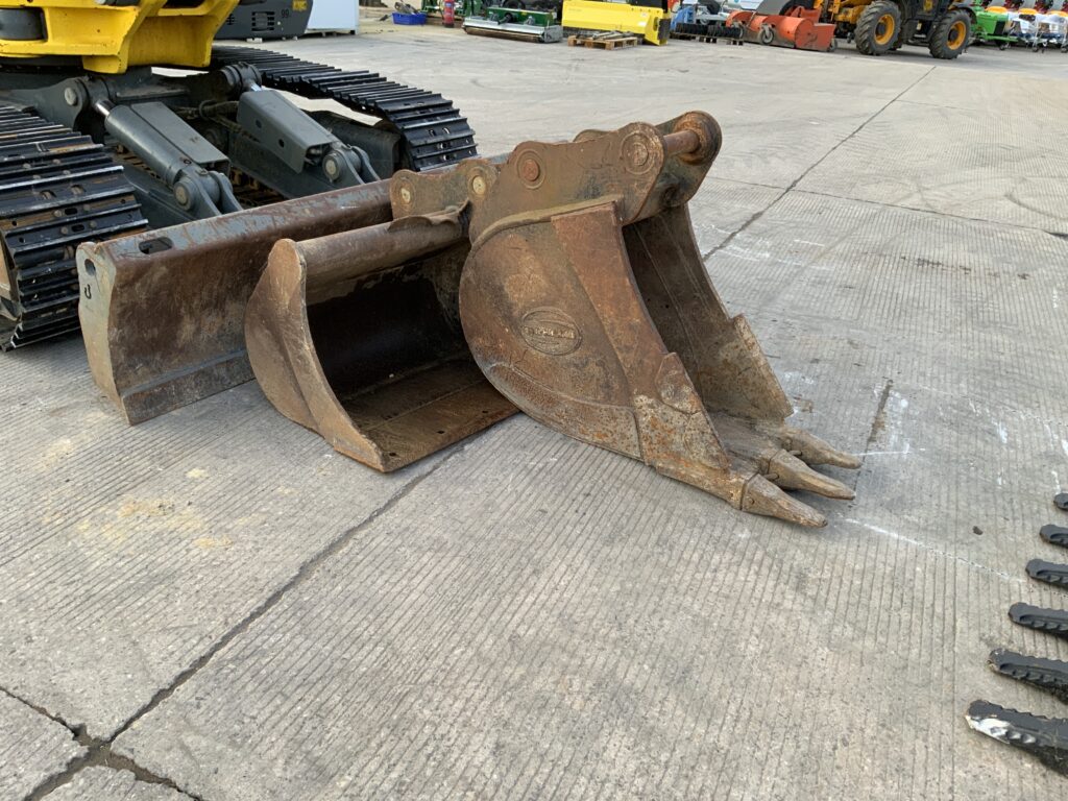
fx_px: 895
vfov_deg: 48.2
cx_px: 534
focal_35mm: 29
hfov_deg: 61.7
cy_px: 400
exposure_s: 1/122
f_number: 1.8
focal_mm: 3
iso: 40
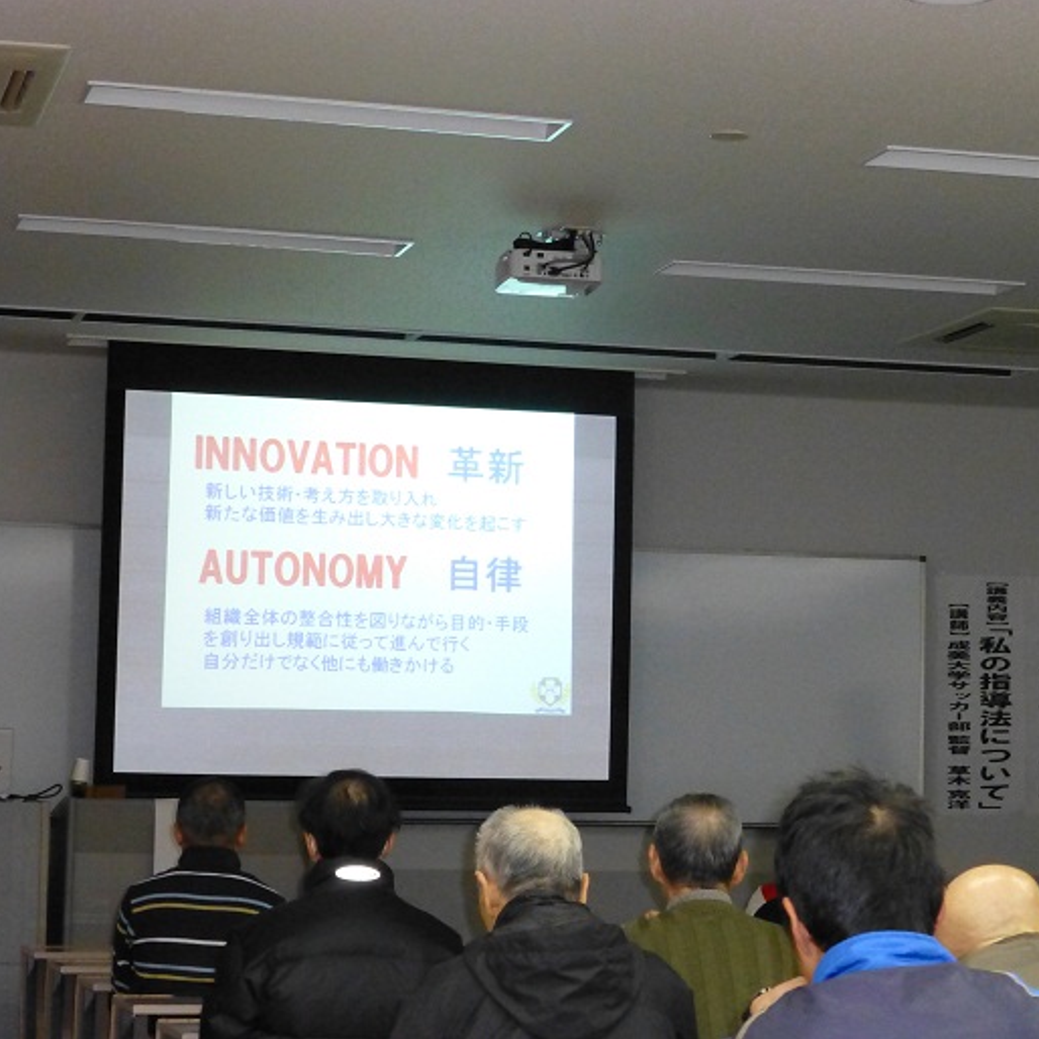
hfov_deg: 18.4
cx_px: 687
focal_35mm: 94
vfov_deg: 18.5
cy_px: 516
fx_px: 3192
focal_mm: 14.2
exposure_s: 1/60
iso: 1000
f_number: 5.1
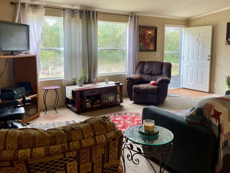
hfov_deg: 58.3
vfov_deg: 45.3
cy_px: 73
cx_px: 120
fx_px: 206
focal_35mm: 31
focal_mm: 4.2
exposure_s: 1/120
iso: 100
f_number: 1.6
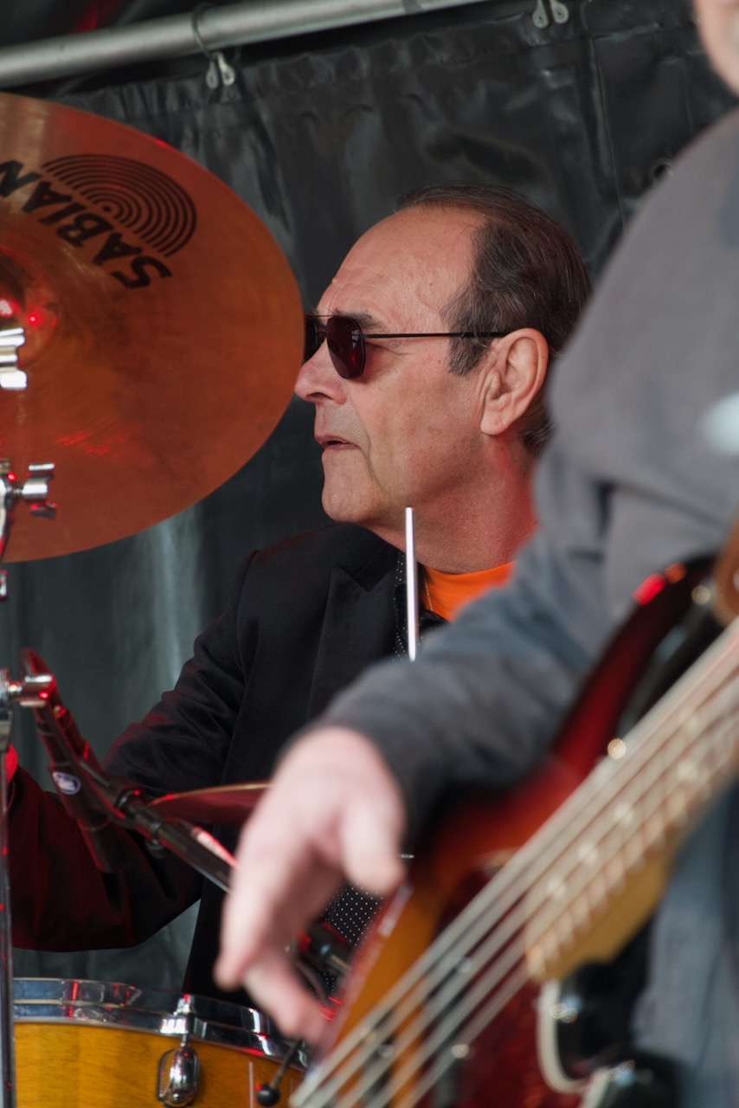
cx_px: 370
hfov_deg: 4.4
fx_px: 9540
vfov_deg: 6.6
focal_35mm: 310
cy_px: 554
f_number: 4
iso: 800
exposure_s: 1/250
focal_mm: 113.69
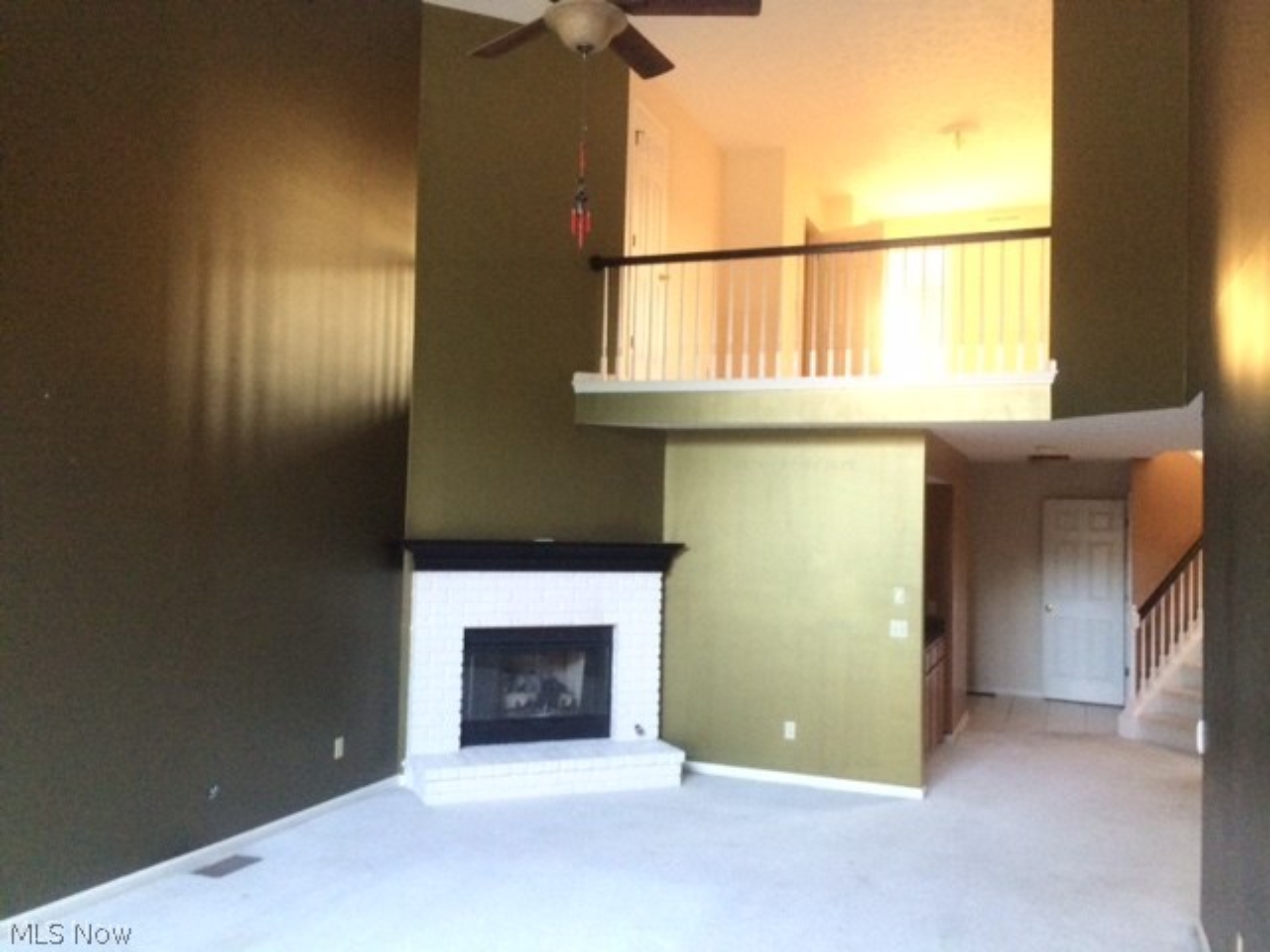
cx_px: 635
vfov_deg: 48.2
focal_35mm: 29
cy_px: 476
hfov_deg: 61.7
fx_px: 1064
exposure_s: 1/20
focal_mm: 4.15
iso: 250
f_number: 2.2
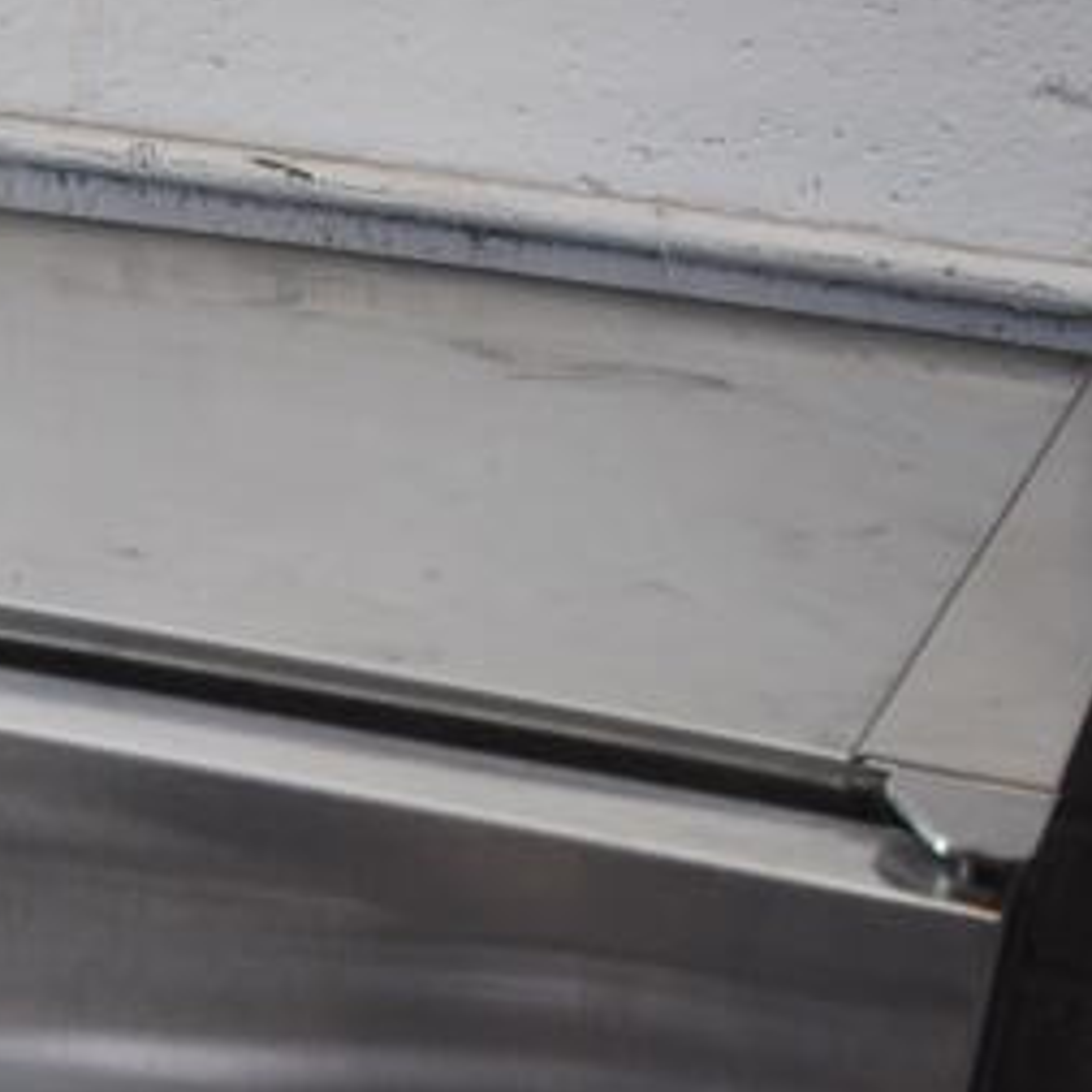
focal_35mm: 83
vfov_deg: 19.2
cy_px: 1452
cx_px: -30
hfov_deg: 20.2
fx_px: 2962
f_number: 3.5
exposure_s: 1/160
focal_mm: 18
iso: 800
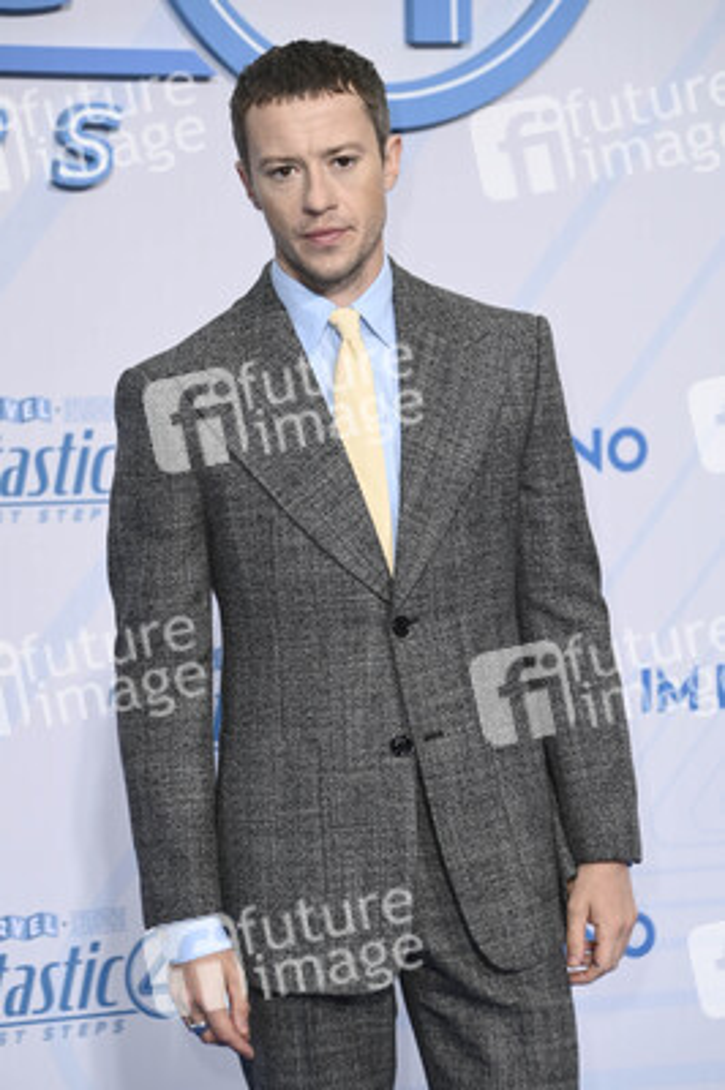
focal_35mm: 150
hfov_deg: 9.1
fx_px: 4539
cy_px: 545
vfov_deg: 13.7
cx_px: 362
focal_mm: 150
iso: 400
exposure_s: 1/200
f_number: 5.6
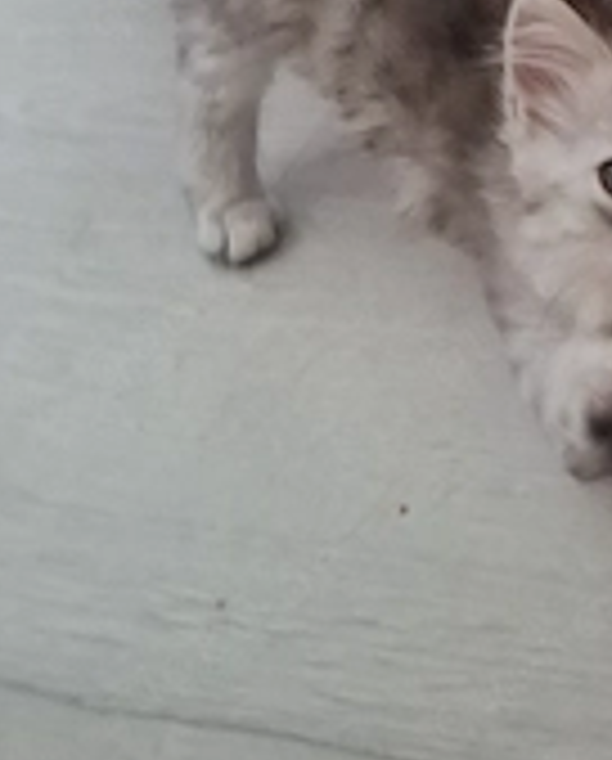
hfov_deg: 26.6
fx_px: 1196
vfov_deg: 32.3
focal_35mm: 53
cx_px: 657
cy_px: -13
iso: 800
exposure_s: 1/25
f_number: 1.8
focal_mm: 5.54
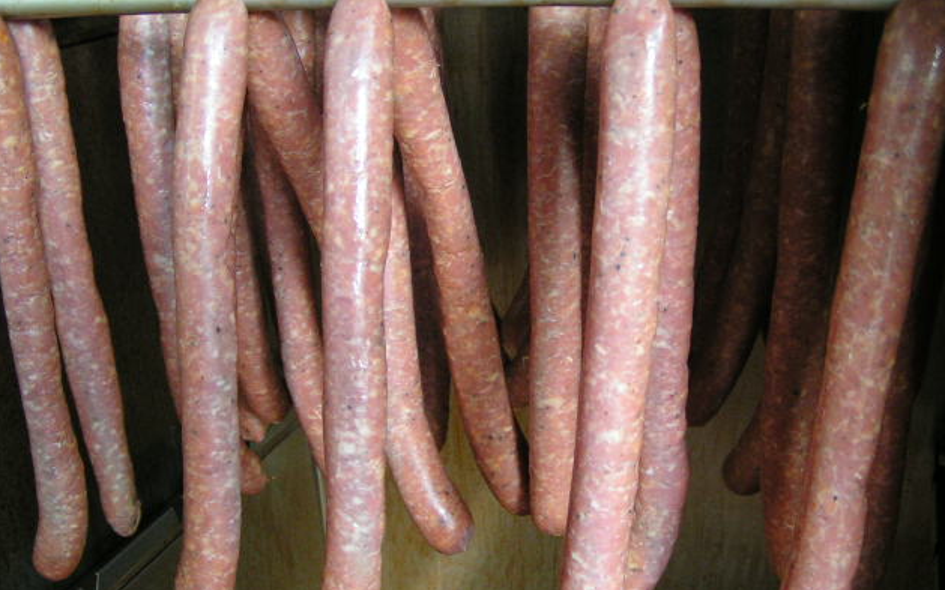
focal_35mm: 41
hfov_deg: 48.2
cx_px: 476
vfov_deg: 31.2
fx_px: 1056
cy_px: 323
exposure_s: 1/20
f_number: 2.8
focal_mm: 5.8
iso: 200
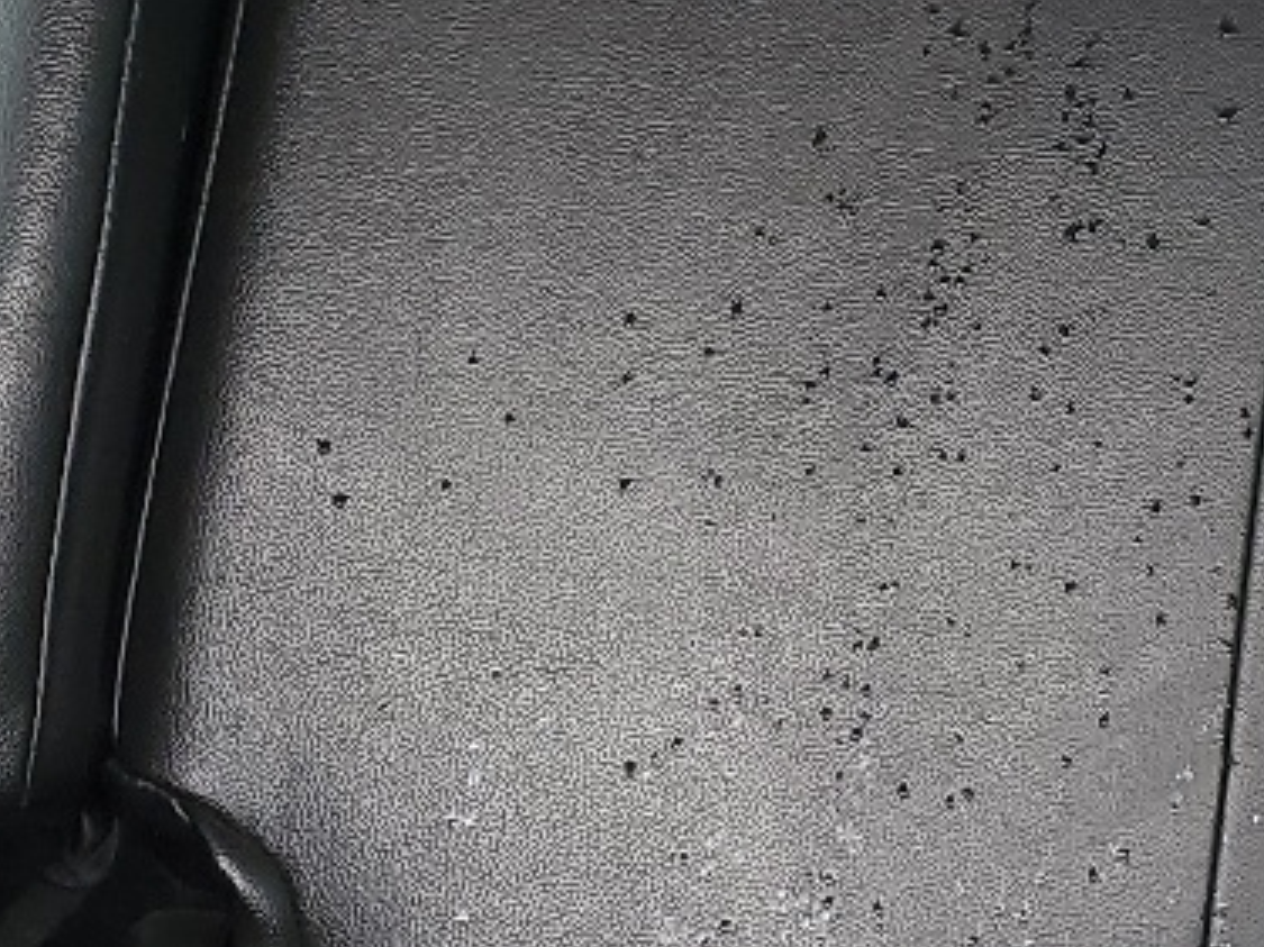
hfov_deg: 17.6
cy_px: 108
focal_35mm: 111
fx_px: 4052
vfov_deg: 13.2
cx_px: 954
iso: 55
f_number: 1.5
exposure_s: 1/120
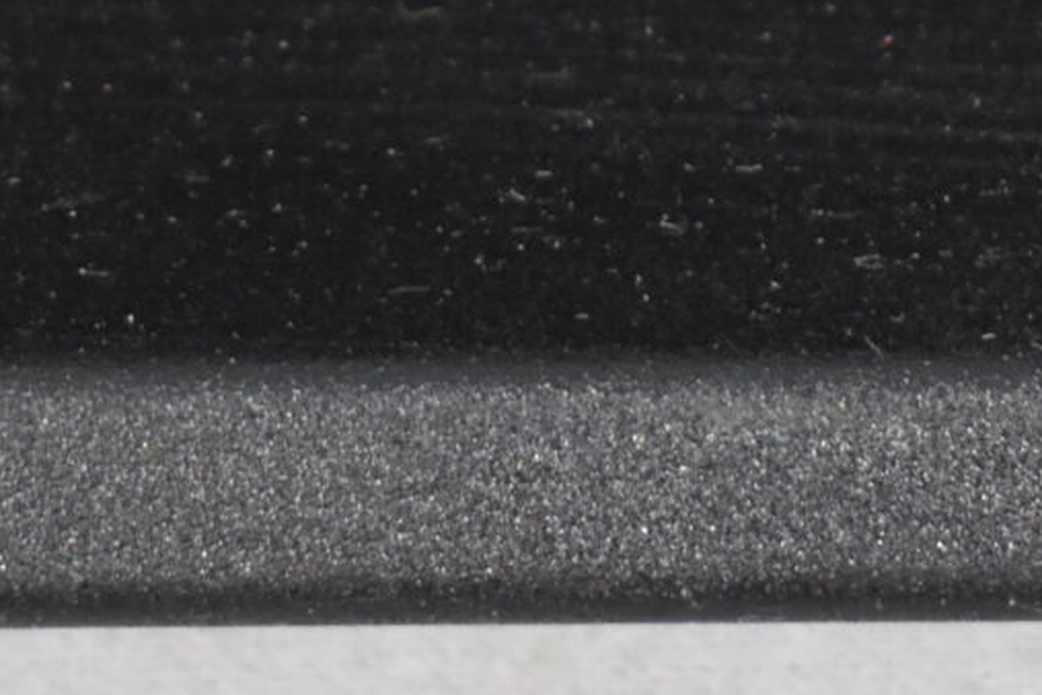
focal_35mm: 303
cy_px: -937
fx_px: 8769
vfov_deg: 4.4
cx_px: 802
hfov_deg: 6.8
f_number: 5
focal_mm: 40
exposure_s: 1/125
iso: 1100
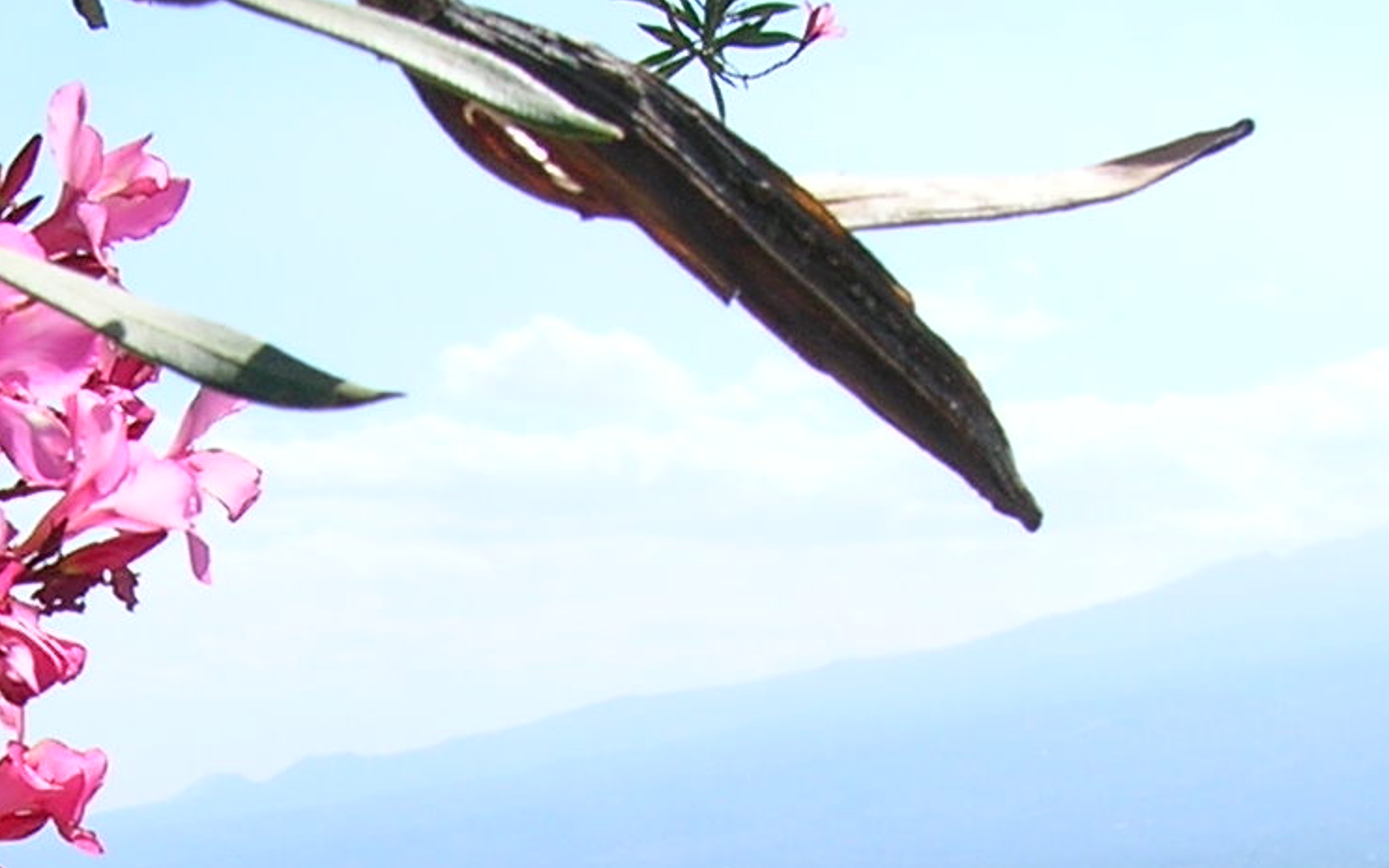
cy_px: 1343
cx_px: 301
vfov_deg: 11.3
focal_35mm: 111
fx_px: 4203
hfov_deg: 18.6
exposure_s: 1/381
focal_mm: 5.7
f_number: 4.9
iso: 50
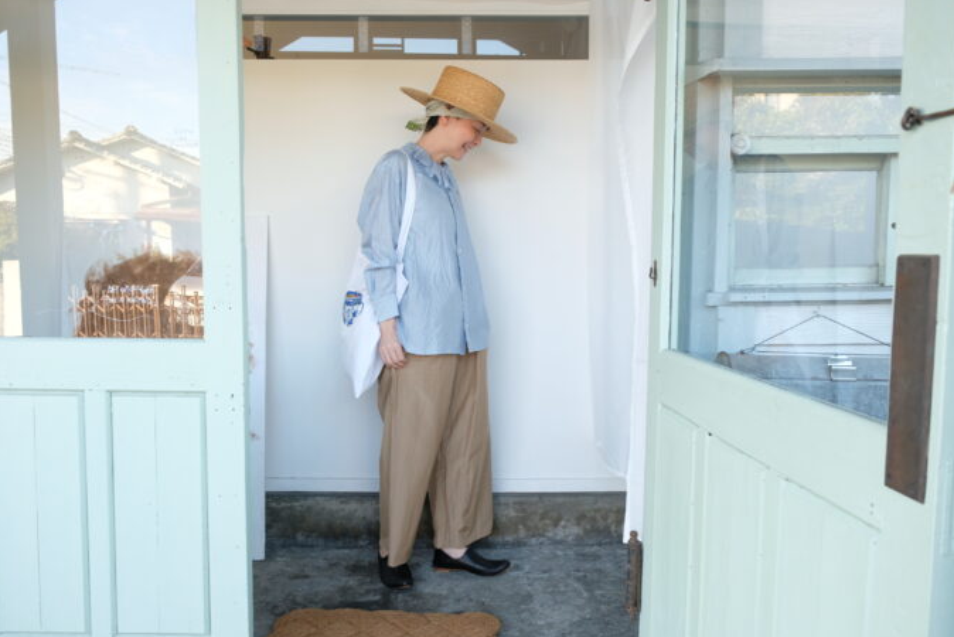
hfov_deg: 65.4
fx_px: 742
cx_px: 469
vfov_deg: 46.4
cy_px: 314
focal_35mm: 28
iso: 500
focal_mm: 18
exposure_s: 1/125
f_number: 4
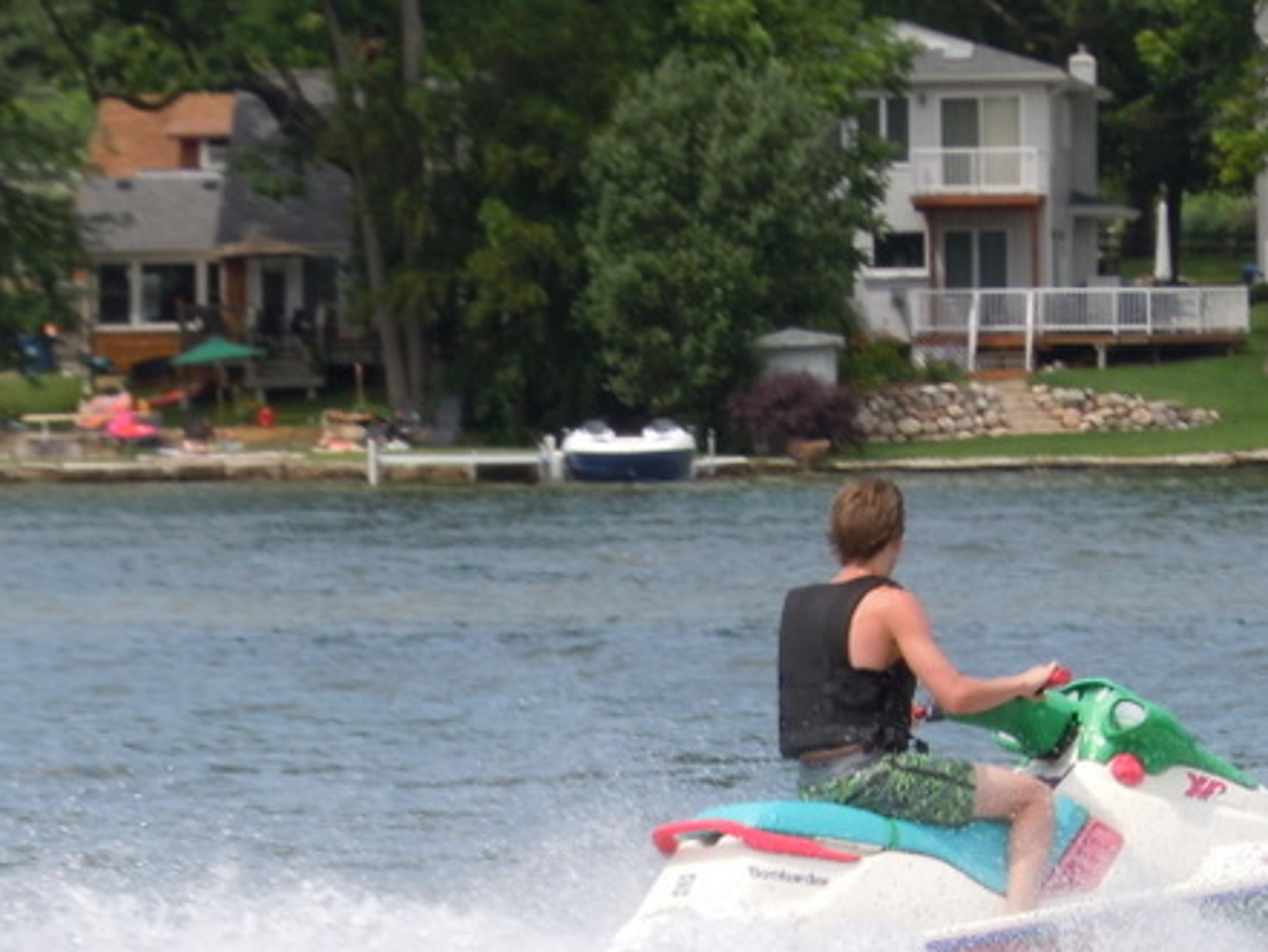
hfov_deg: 6.6
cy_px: 851
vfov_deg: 4.9
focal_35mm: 301
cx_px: 615
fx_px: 11029
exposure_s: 1/400
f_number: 5.5
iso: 100
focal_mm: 29.8
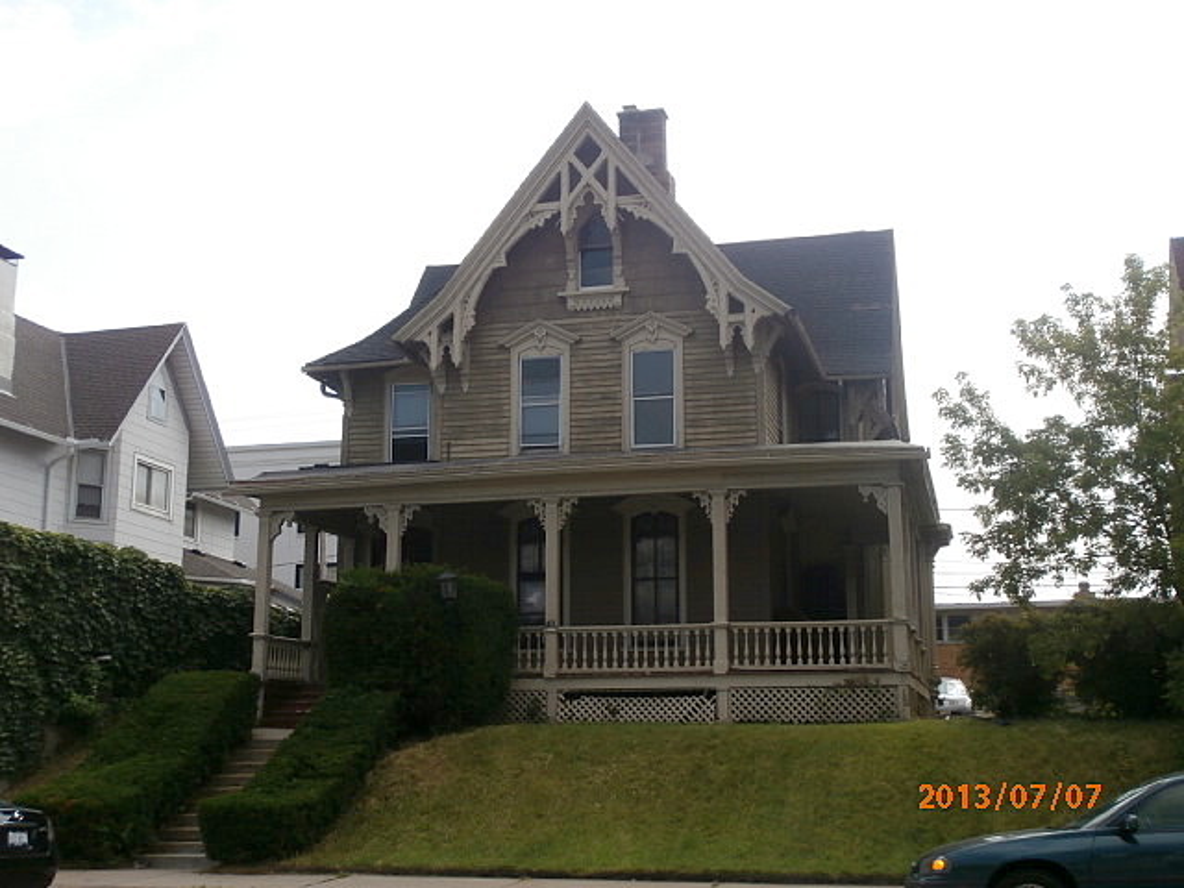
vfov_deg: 30.9
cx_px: 592
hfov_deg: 40.4
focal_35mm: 47
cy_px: 444
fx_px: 1608
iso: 100
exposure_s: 1/800
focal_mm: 8.29
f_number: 4.2
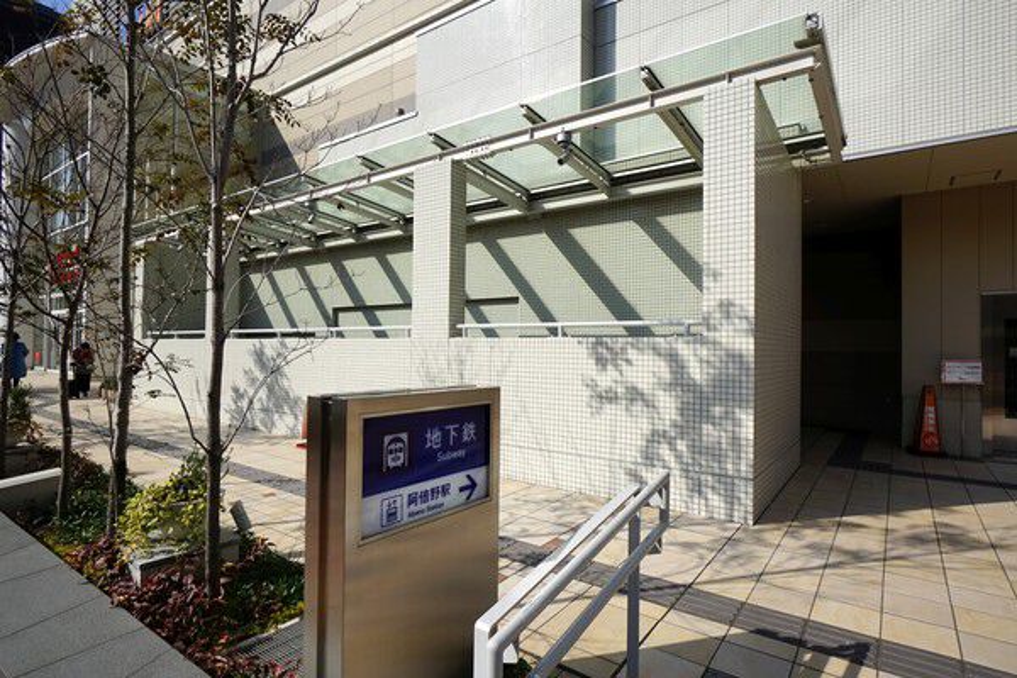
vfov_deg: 67.4
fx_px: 508
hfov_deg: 90.0
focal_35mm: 18
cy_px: 339
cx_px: 508
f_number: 11
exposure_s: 1/320
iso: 100
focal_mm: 12
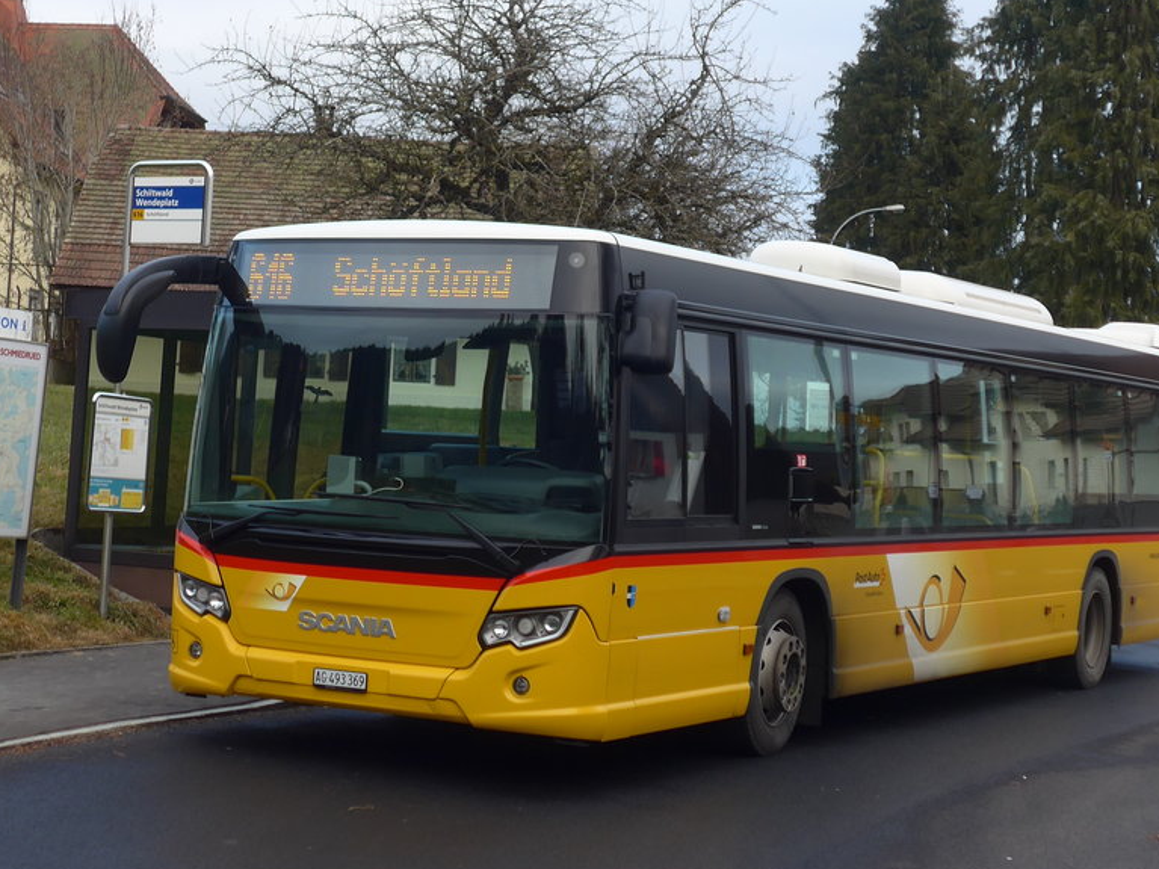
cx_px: 481
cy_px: 254
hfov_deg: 27.0
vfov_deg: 20.3
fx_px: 2410
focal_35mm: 72
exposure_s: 1/250
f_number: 3
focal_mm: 9.5
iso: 80
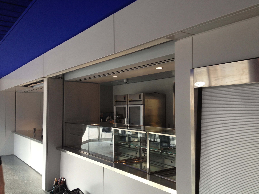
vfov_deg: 40.7
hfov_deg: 52.6
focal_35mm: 35
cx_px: 130
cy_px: 97
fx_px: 262
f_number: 2.4
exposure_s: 1/24
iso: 50
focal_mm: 4.28
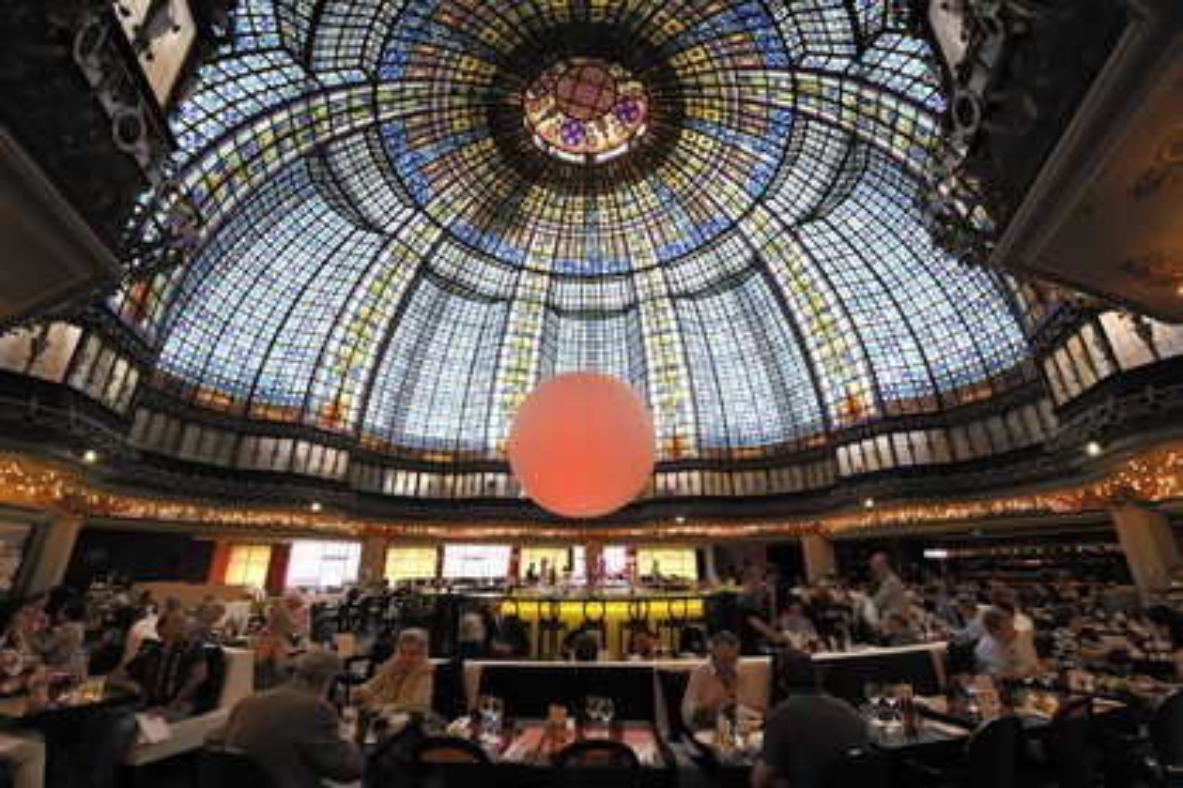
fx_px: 460
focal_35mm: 14
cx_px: 592
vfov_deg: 81.2
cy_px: 394
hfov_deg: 104.3
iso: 400
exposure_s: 1/100
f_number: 5.6
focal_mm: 14
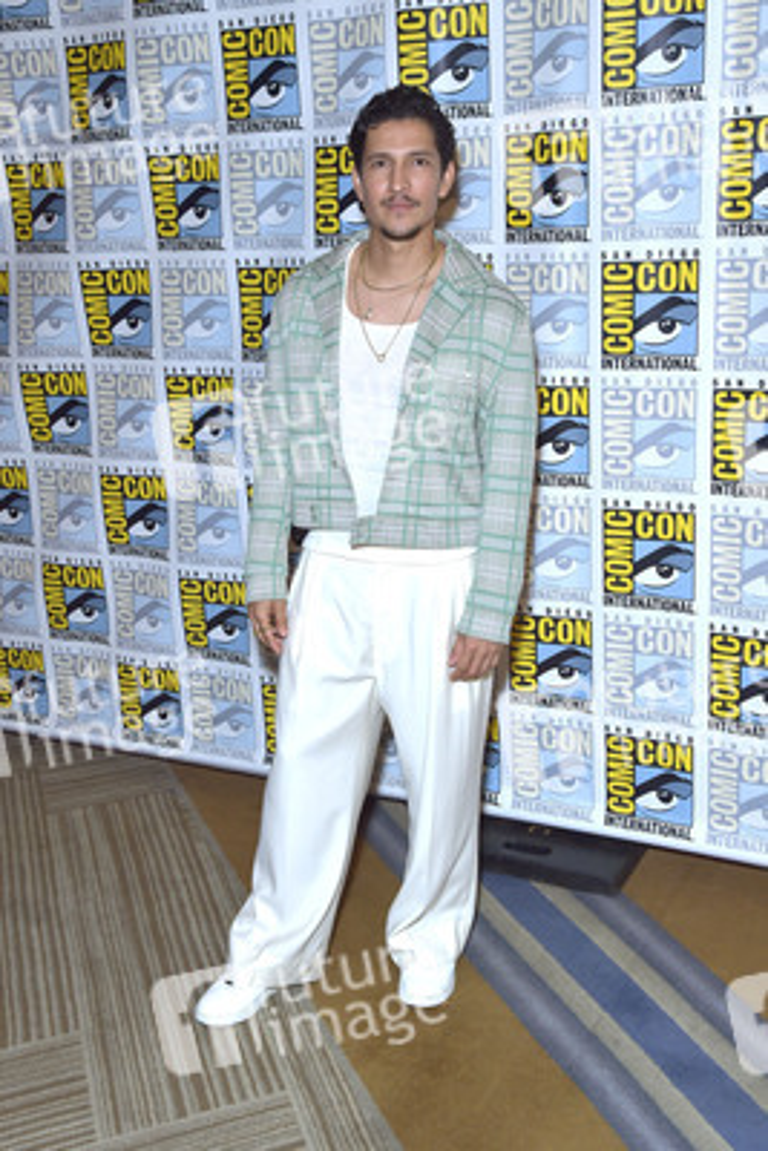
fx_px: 1279
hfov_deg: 33.4
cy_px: 576
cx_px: 384
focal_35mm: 40
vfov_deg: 48.4
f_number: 6.3
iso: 1000
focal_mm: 40
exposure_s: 1/250
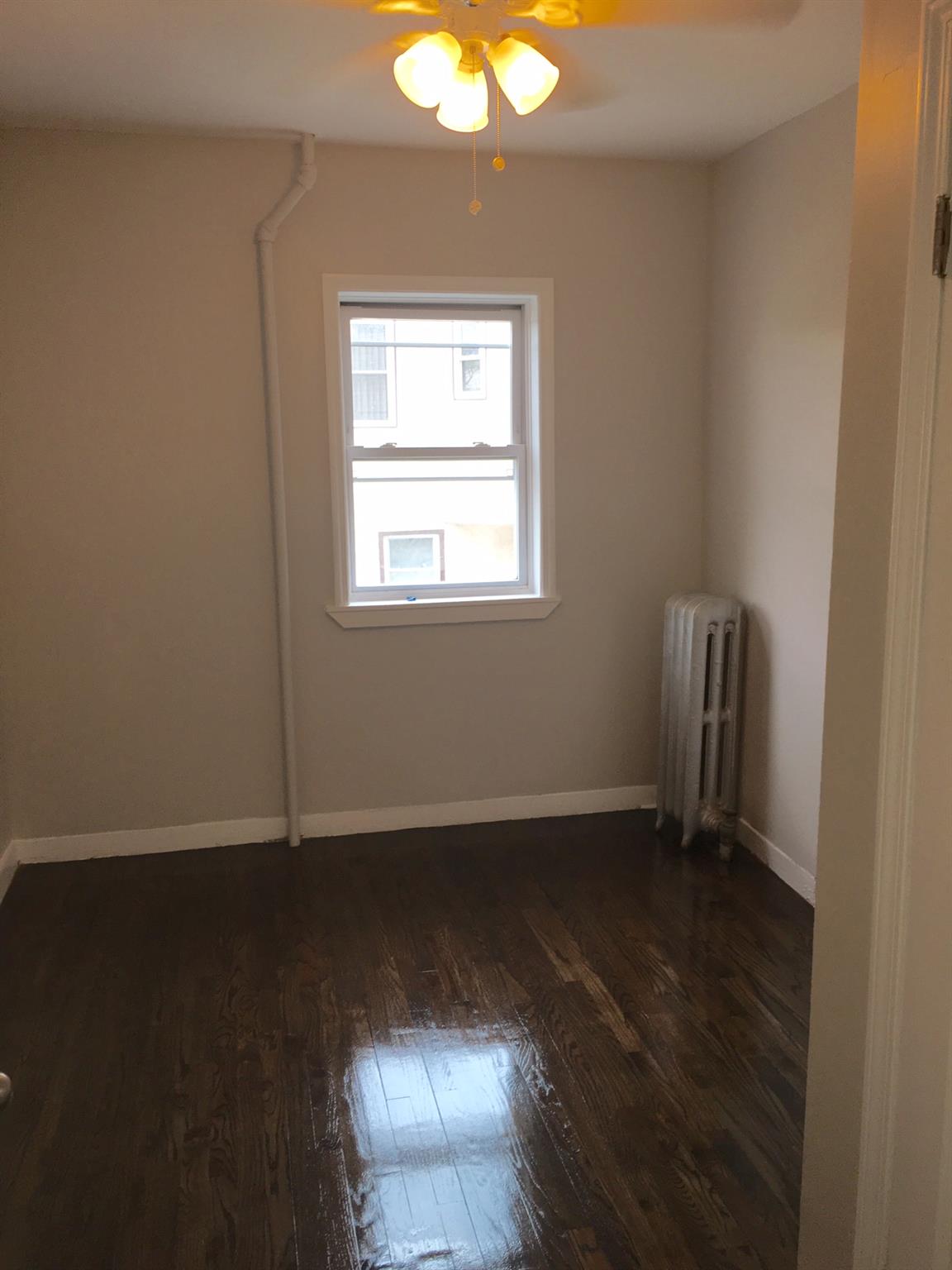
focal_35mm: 29
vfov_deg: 61.7
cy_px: 635
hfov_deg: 48.2
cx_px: 476
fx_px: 1063
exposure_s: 1/30
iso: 25
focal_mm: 4.15
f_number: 2.2
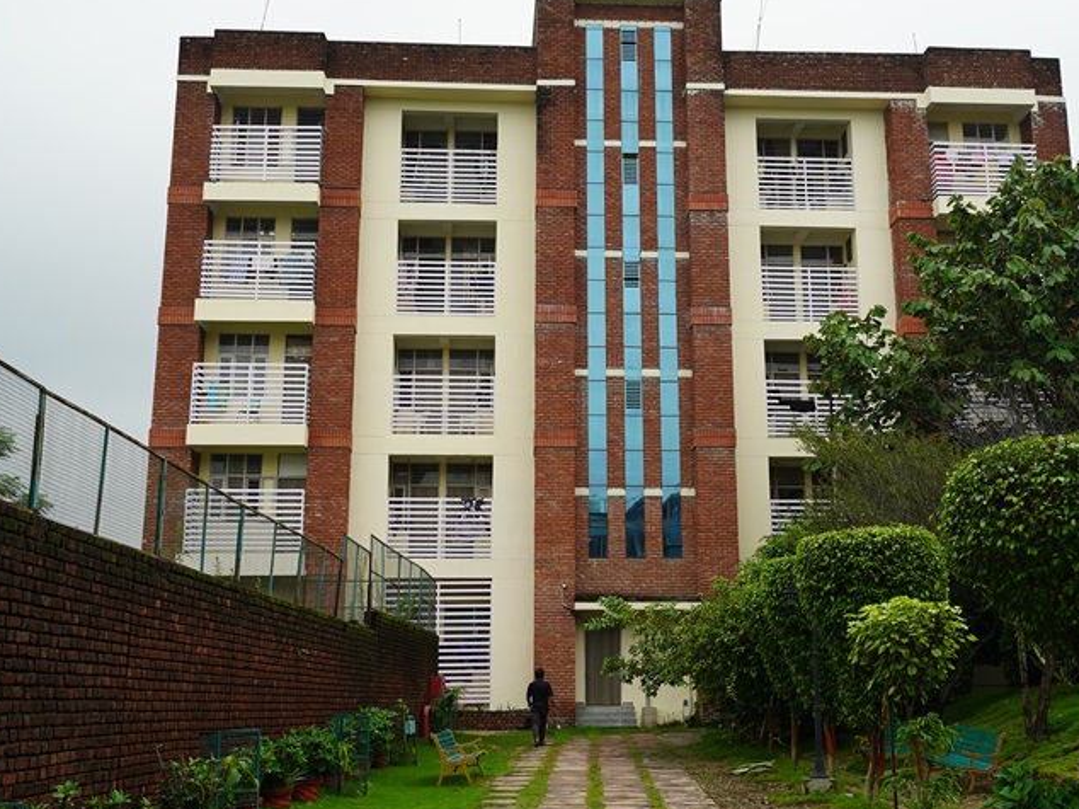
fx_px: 1371
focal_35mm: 44
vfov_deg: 32.8
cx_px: 582
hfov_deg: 42.9
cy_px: 339
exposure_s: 1/160
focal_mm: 29
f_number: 5
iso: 100
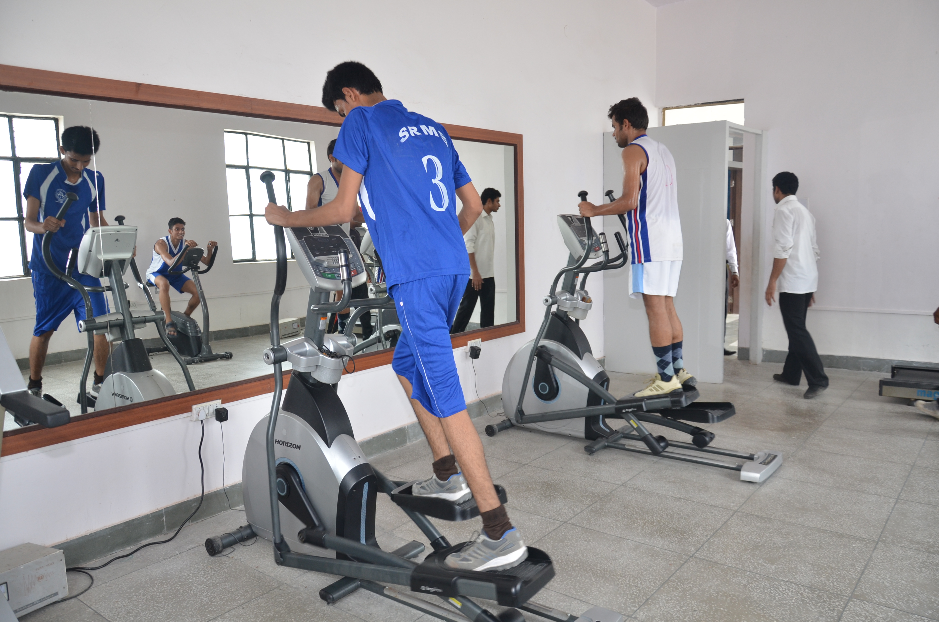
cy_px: 311
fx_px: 703
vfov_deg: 47.7
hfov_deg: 67.5
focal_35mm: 27
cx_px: 470
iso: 400
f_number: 4
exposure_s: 1/60
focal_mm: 18
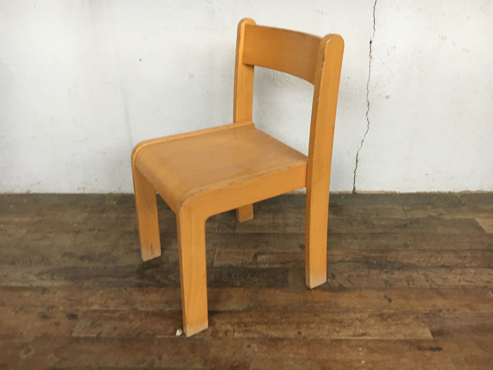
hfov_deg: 61.7
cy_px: 185
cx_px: 246
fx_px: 413
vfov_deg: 48.2
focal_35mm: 29
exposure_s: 1/33
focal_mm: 4.15
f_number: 2.2
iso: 200
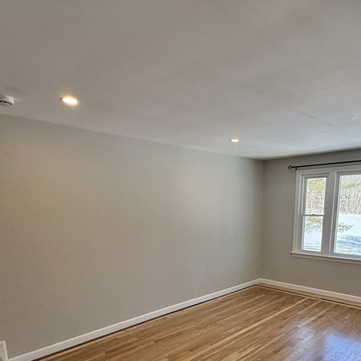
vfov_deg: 59.5
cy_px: 272
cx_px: 223
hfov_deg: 62.2
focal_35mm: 25
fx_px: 295
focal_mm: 2.22
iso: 50
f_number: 2.2
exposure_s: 1/342
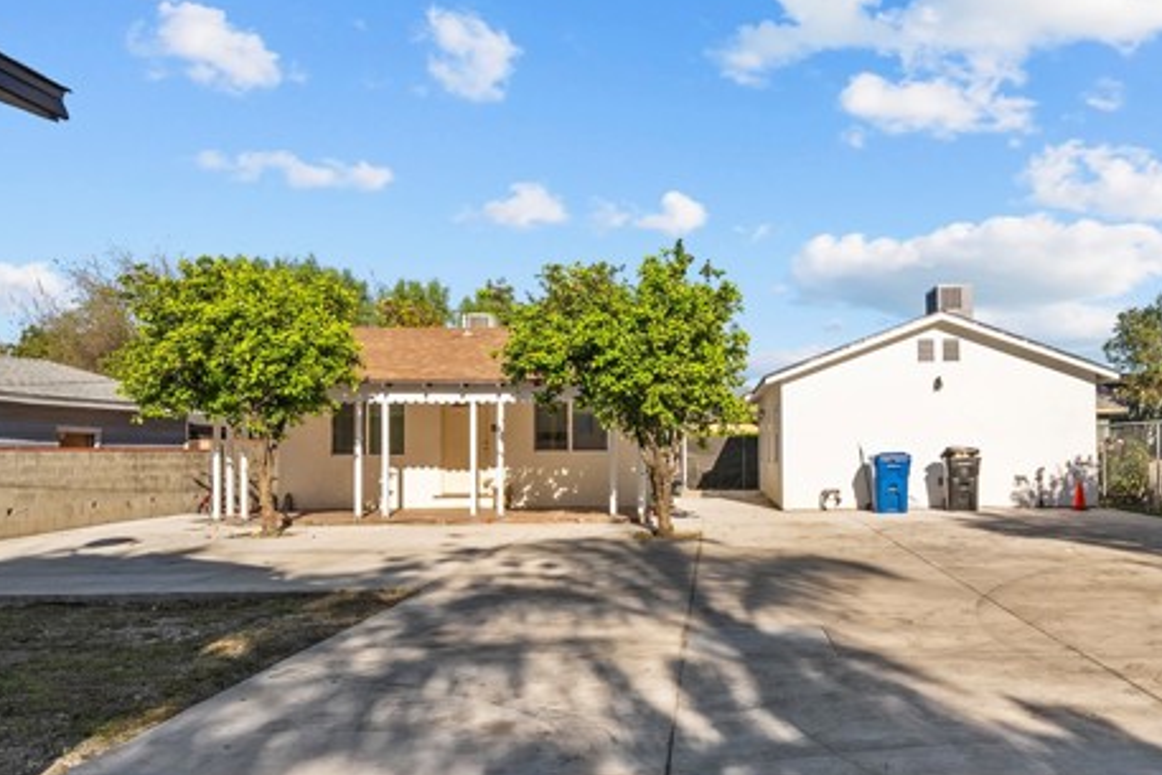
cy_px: 431
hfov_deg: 64.6
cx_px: 720
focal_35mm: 28
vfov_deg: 46.4
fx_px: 904
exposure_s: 1/50
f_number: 9
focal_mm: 20
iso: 125
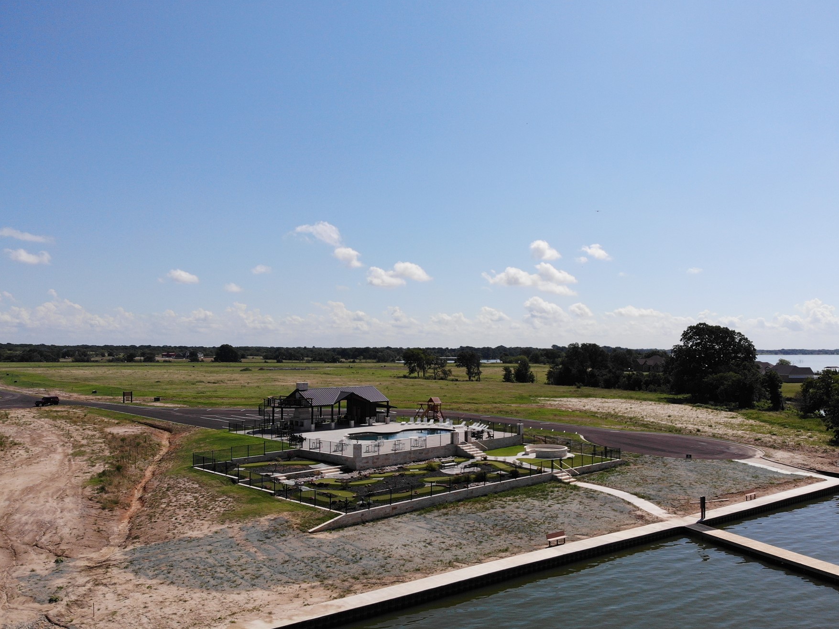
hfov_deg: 63.2
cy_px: 350
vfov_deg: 49.6
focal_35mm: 28
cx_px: 474
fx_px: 678
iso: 102
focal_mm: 4.5
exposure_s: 1/2070
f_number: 2.8
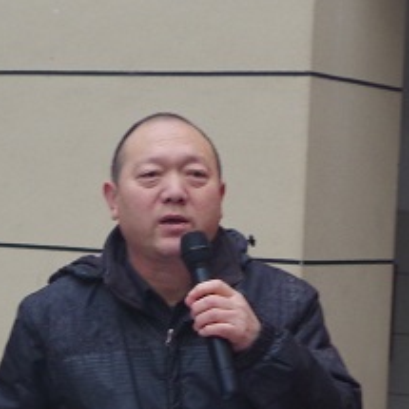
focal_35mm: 131
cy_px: 329
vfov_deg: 13.3
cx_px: 226
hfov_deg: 13.3
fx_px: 1751
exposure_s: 1/80
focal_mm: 40
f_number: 7.1
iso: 1600
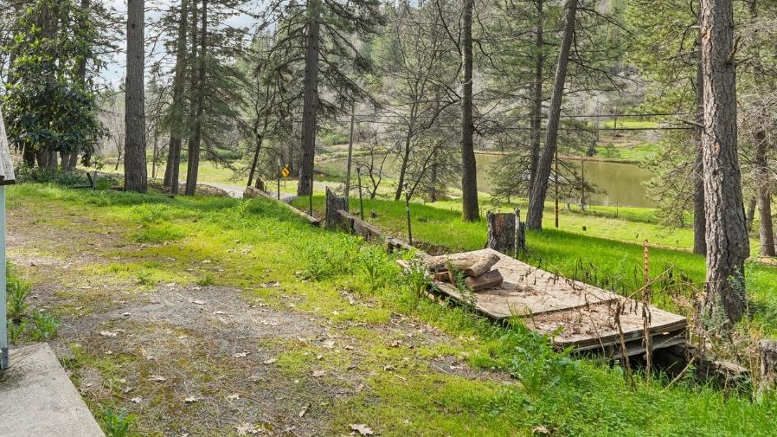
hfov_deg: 67.3
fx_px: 577
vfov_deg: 40.2
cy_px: 105
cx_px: 312
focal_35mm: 28
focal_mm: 16
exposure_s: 1/320
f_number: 8
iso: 400
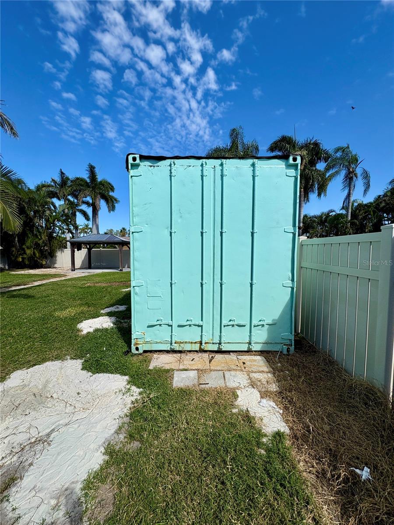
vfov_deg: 102.1
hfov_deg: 85.7
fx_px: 212
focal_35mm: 14
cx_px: 197
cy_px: 262
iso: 40
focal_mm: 2.22
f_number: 2.2
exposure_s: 1/3390
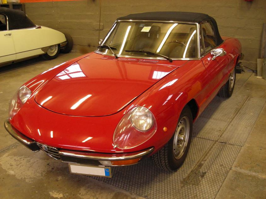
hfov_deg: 49.0
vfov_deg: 37.7
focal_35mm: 38
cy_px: 100
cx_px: 133
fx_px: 292
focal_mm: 6.3
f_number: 3.2
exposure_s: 1/13.4
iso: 200
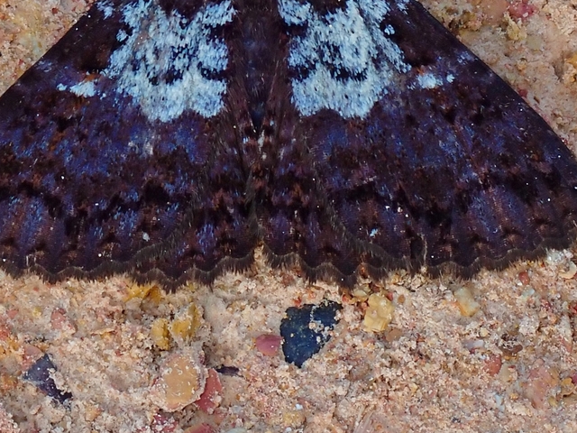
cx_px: 261
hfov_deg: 11.1
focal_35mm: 178
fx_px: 2967
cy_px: 54
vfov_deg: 8.3
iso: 200
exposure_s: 1/250
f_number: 6.3
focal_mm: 18
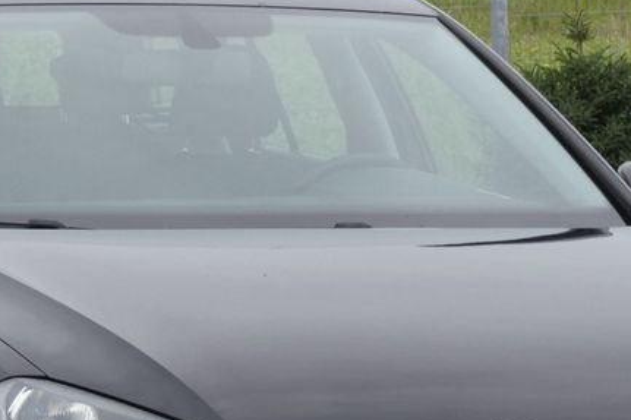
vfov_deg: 5.0
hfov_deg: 7.6
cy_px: 382
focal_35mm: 272
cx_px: 221
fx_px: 4765
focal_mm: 19.7
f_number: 5.6
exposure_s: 1/80
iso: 80
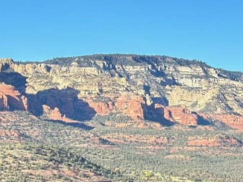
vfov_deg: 9.9
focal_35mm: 147
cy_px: 219
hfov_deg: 12.8
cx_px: 362
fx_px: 1031
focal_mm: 6.86
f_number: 1.78
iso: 100
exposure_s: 1/2809
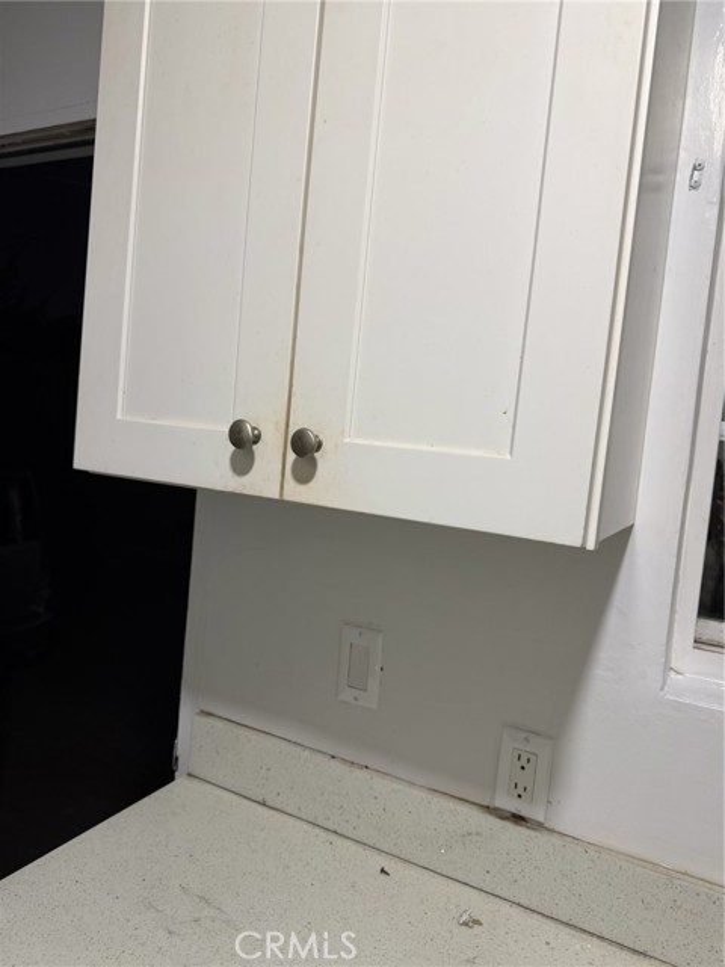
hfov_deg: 56.8
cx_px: 362
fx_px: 670
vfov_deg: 71.6
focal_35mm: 24
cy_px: 484
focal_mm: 6.76
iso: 125
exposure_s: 1/60
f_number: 1.78
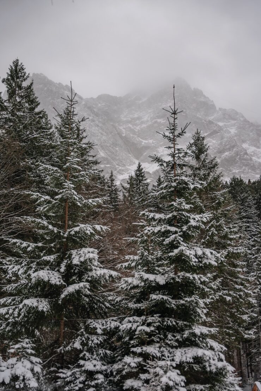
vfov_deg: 35.5
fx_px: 612
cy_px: 196
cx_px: 130
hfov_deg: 24.1
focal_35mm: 56
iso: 100
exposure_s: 1/800
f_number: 2.8
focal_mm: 56.3
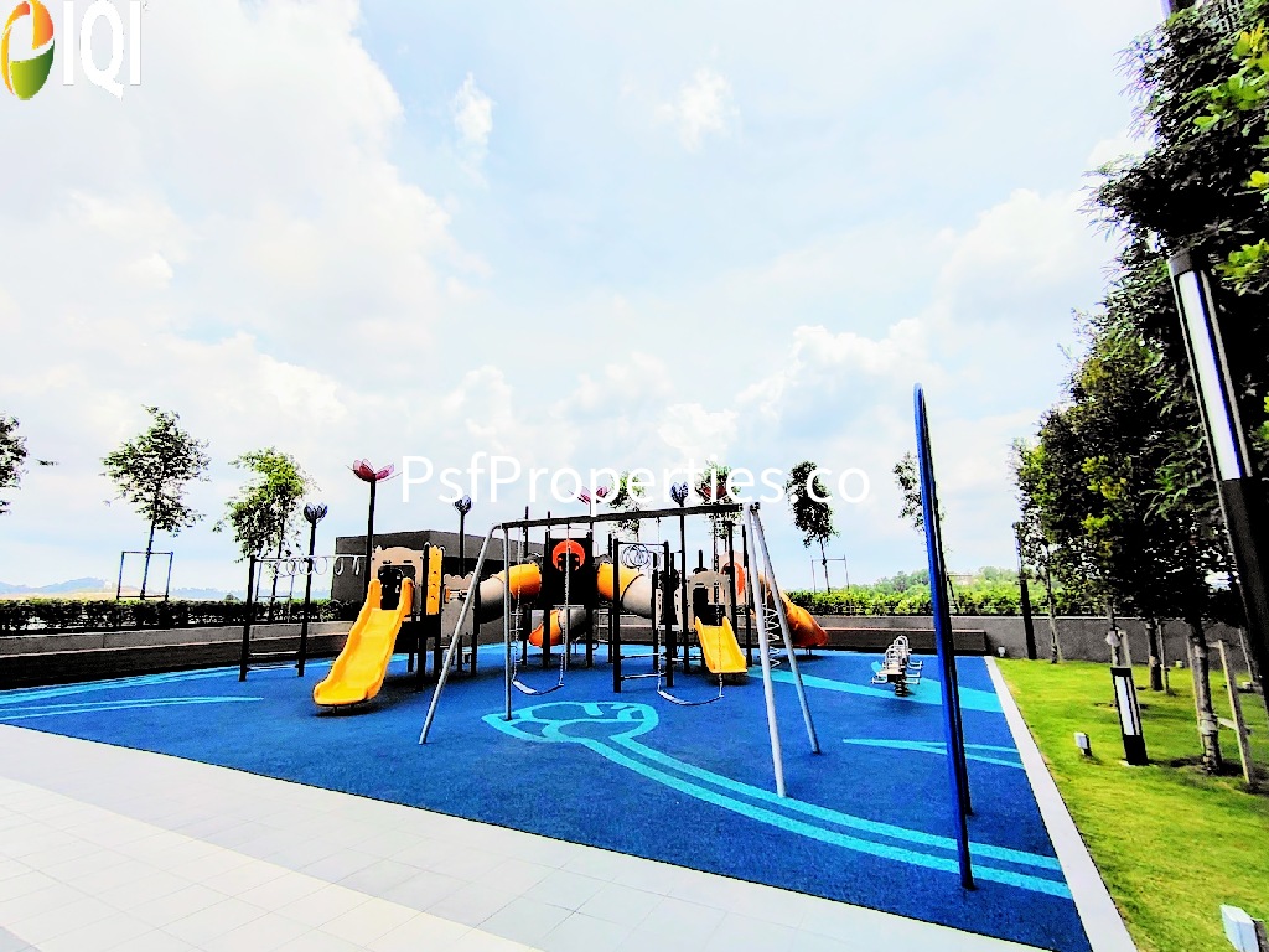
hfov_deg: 91.0
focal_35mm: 17
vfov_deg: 74.7
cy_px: 476
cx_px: 634
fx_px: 623
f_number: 2.2
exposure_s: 1/1576
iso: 100
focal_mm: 1.43
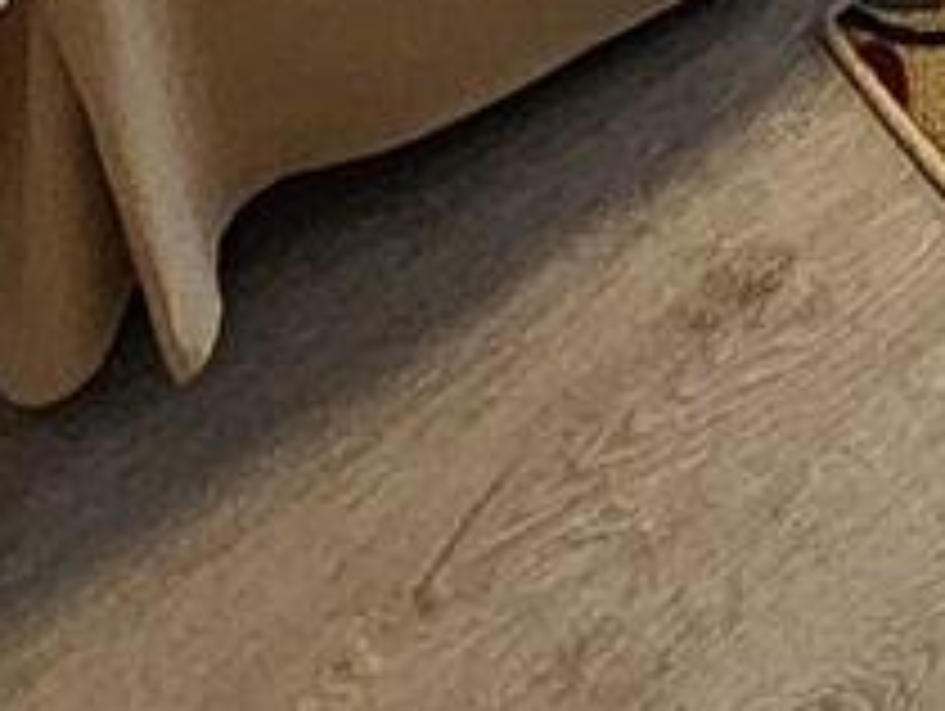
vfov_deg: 9.1
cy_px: -1832
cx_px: 1570
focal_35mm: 99
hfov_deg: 17.1
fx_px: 2706
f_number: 2.2
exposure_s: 1/60
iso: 400
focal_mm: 2.2
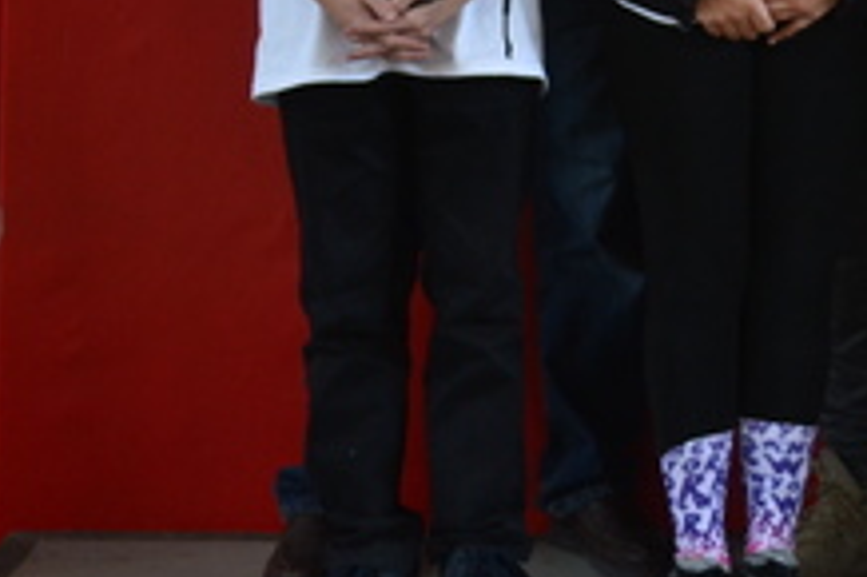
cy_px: -322
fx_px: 2864
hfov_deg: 16.4
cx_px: 1090
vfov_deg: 11.0
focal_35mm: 119
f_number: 5
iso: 800
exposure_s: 1/15
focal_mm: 24
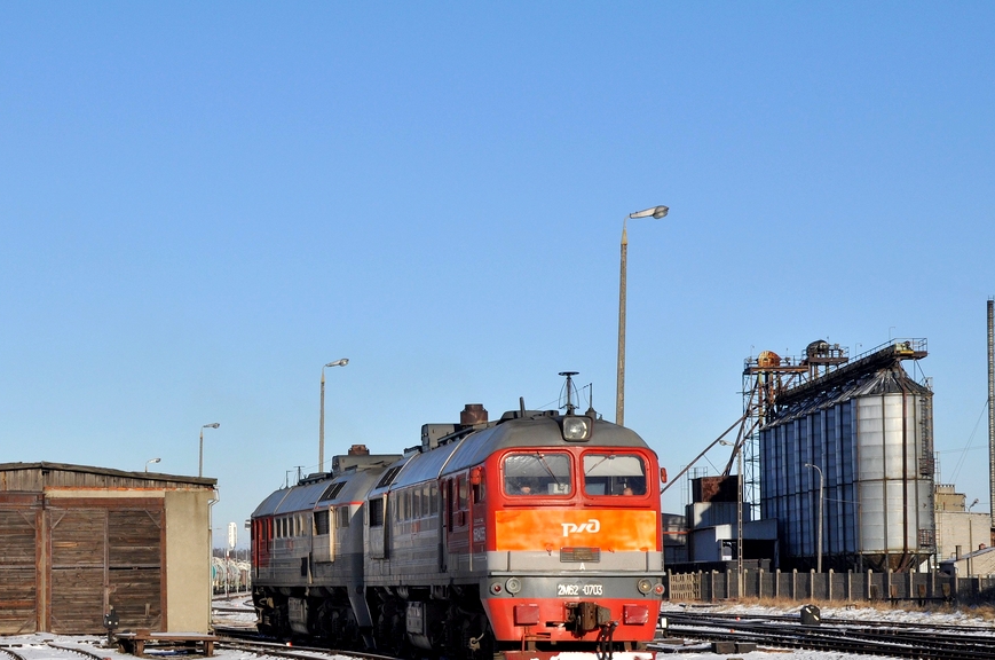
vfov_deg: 15.6
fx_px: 2400
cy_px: 449
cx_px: 319
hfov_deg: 23.3
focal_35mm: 87
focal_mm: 42
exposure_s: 1/640
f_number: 13
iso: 250
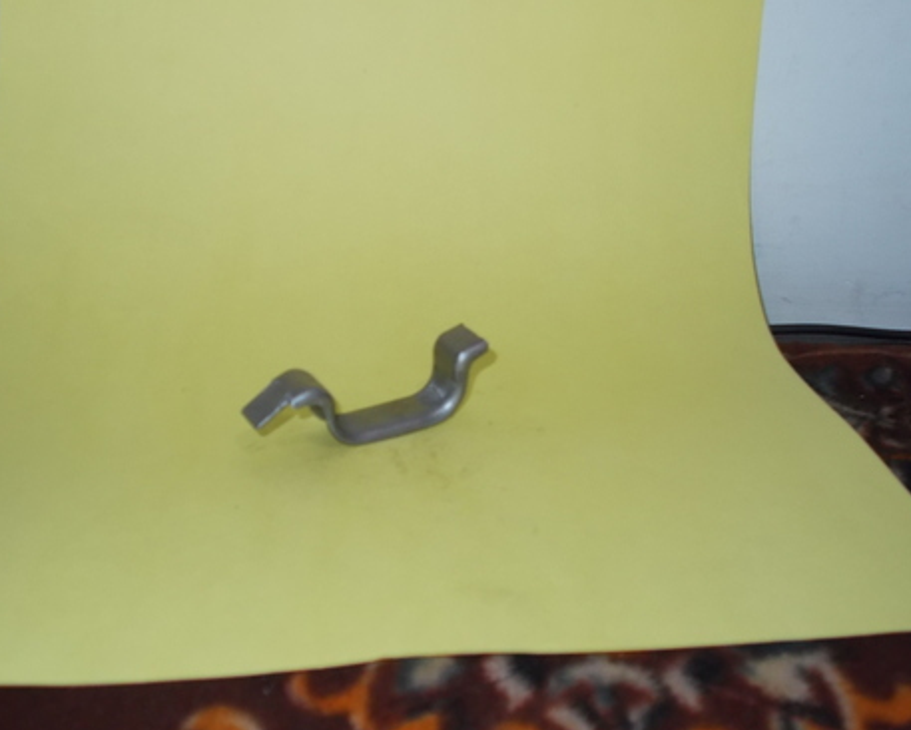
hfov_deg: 39.5
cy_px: 368
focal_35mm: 47
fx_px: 1268
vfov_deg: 32.1
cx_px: 443
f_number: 4.2
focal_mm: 7.9
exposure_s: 1/30
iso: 200
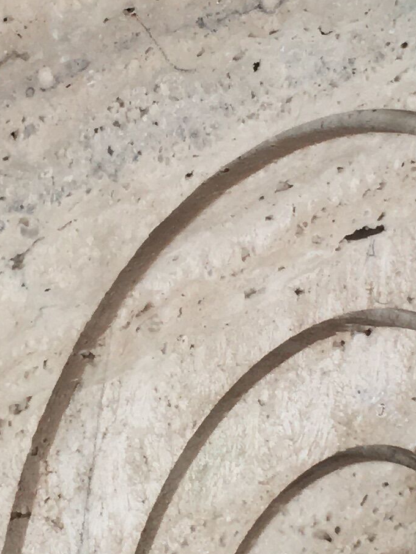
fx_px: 2066
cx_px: 28
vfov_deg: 15.3
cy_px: 228
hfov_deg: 11.4
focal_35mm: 129
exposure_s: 1/100
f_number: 2.2
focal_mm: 4.15
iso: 40
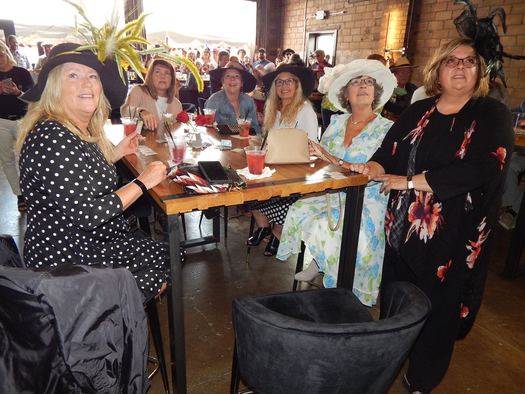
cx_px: 262
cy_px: 197
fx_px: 379
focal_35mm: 25
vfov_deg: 54.9
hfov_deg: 69.4
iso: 200
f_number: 3.1
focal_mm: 4.5
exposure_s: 1/30
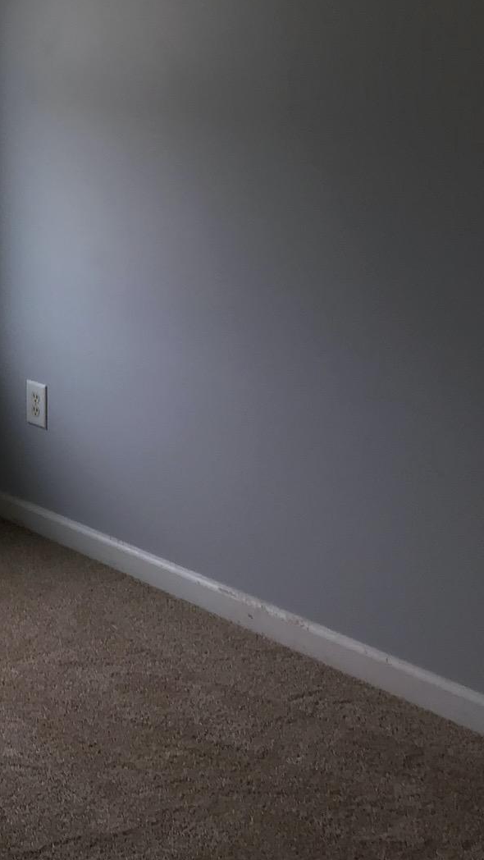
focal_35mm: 66
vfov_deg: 31.5
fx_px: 1505
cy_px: 245
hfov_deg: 16.0
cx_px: -343
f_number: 2.4
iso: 25
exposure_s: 1/30
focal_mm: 3.3
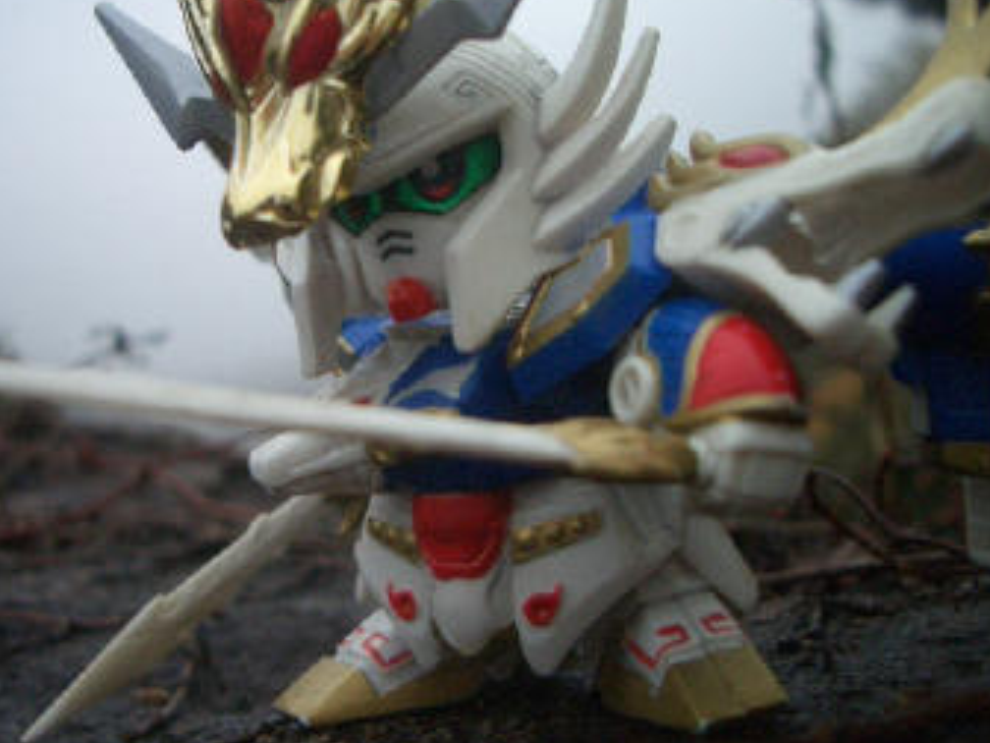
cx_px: 436
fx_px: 1144
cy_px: 333
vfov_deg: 35.9
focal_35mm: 40
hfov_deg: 46.7
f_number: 2.6
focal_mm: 5.8
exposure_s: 1/500
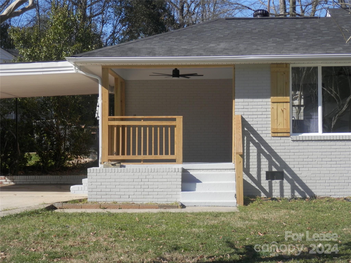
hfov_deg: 26.7
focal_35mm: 73
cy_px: 132
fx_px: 740
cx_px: 176
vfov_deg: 20.2
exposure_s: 1/400
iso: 80
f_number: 4.5
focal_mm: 13.1
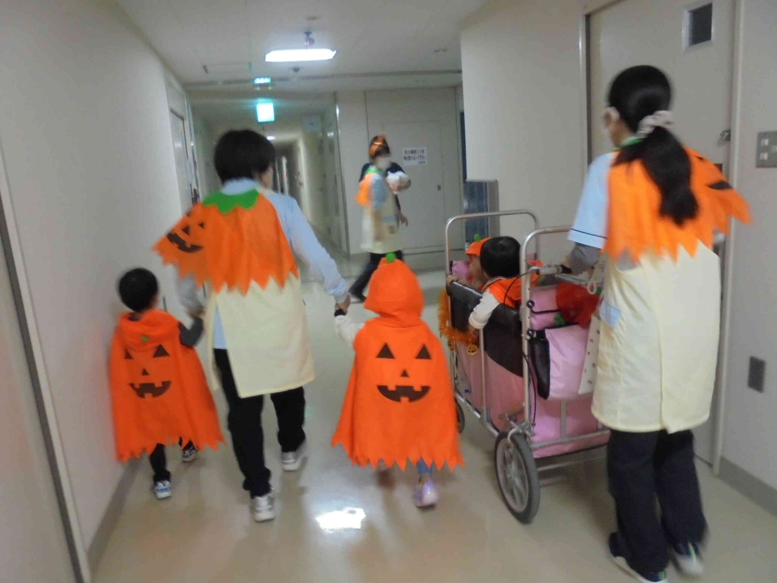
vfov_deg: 53.1
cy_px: 292
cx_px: 388
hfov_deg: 67.3
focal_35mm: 26
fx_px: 584
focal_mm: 4.6
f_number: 3.5
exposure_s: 1/15
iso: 400
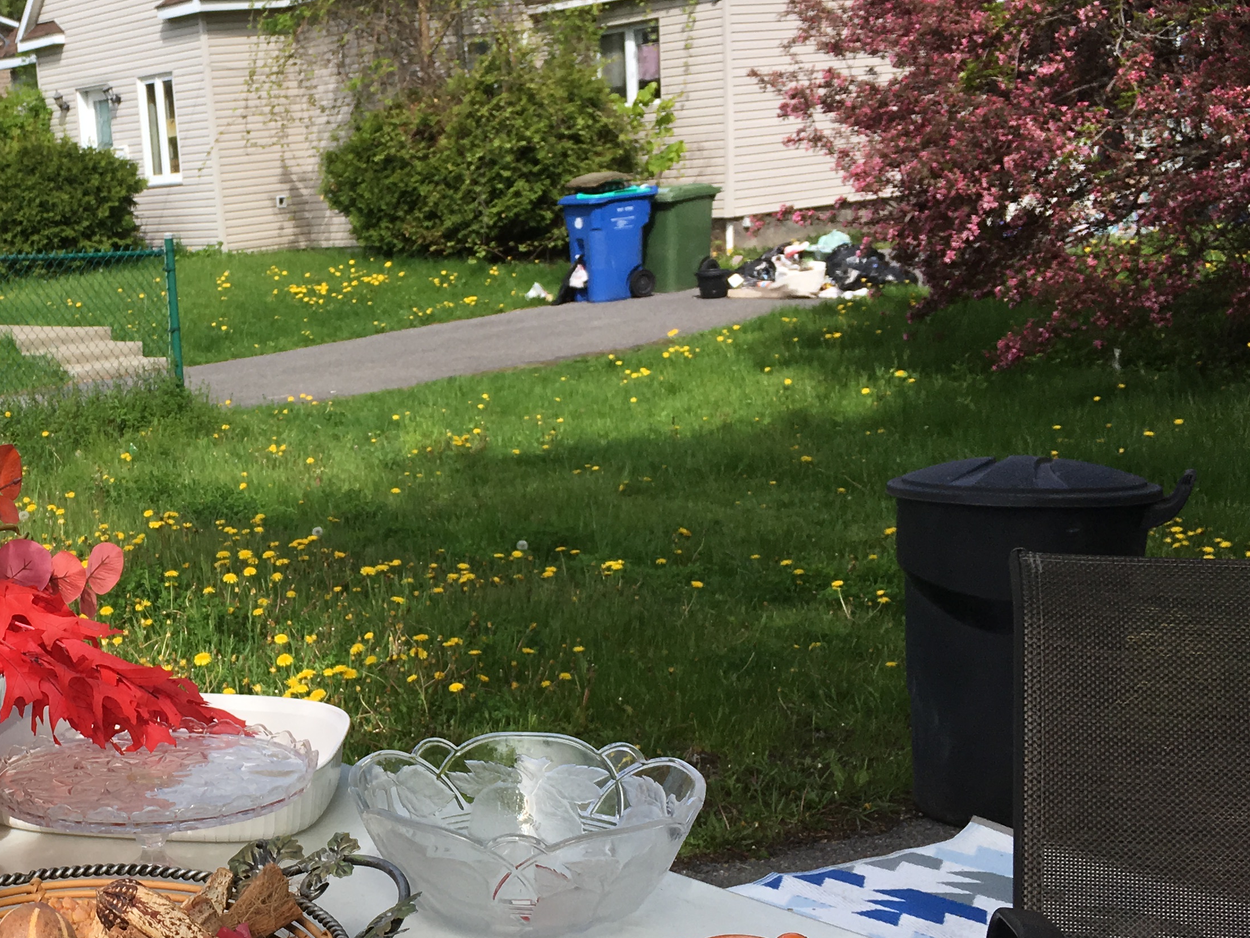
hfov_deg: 34.1
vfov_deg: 27.5
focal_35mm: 53
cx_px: 114
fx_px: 1914
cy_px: 556
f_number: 2.2
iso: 25
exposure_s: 1/1709
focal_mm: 4.15
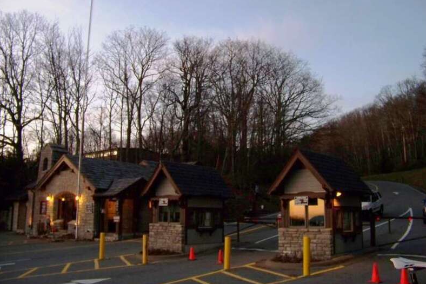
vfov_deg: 35.1
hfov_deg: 50.7
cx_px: 215
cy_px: 133
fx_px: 450
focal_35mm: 38
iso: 250
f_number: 2.8
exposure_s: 1/30
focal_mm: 5.85
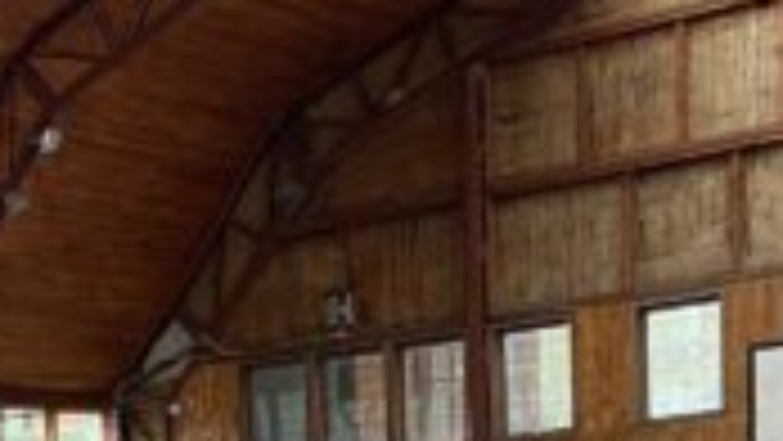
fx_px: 2160
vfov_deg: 10.4
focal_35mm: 104
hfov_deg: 18.8
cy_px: 976
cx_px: -284
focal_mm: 4.25
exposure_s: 1/50
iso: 100
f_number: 1.8
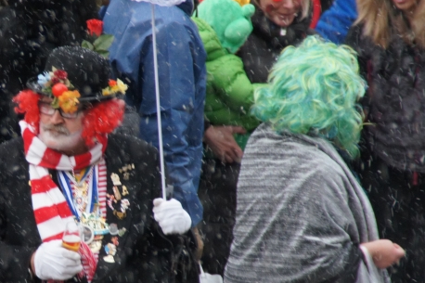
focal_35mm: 589
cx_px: 58
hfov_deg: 3.5
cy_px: 173
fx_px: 6951
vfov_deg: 2.3
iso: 1600
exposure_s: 1/100
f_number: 6.3
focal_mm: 200
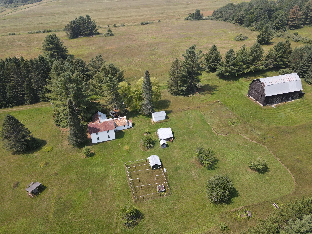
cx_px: 156
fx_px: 216
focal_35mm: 24
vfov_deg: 56.8
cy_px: 117
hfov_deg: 71.6
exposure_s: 1/400
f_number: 2.8
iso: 100
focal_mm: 4.5
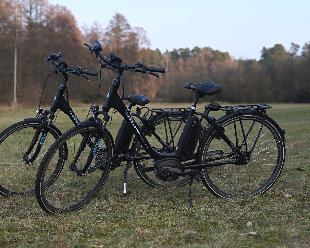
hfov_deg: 30.4
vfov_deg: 24.6
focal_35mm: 62
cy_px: 118
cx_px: 132
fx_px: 569
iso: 125
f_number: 3.2
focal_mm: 50
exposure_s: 1/320
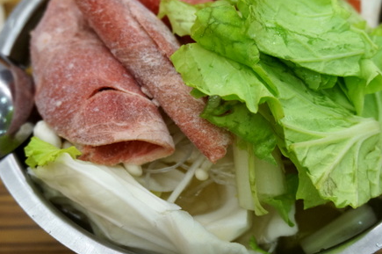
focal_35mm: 53
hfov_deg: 37.5
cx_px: 218
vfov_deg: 25.4
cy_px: 98
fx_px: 562
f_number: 4.5
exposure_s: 1/60
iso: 640
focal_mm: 24
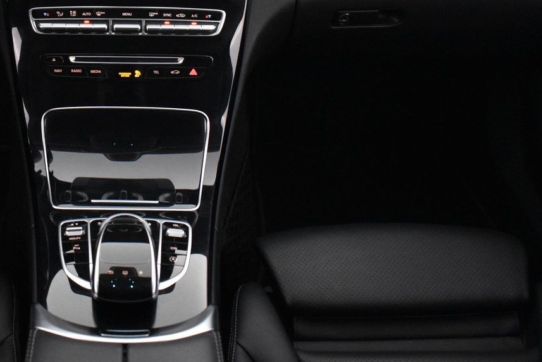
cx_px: 123
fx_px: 768
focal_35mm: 51
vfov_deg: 25.9
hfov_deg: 37.7
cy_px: 60
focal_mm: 18
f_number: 3.5
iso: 3200
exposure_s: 1/50
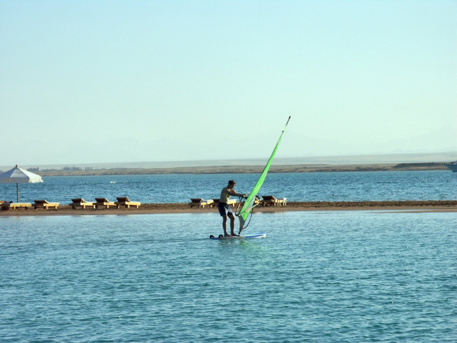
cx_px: 228
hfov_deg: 11.2
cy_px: 172
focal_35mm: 176
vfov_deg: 8.4
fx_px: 2324
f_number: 7.1
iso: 64
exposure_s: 1/640
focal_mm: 45.03
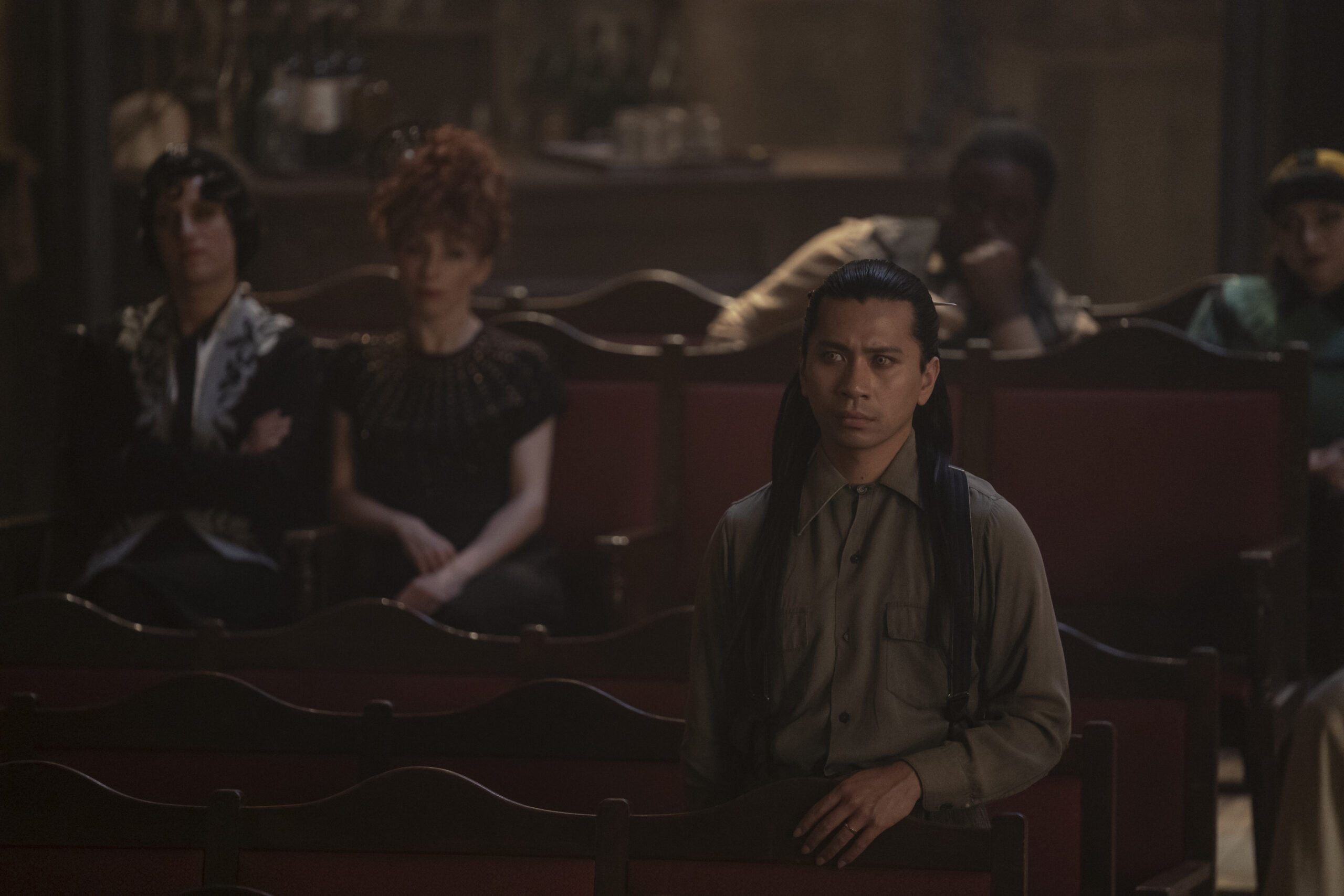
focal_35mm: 192
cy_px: 448
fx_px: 7168
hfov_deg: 10.7
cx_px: 672
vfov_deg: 7.2
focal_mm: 192
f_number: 2.8
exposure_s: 1/160
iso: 3200
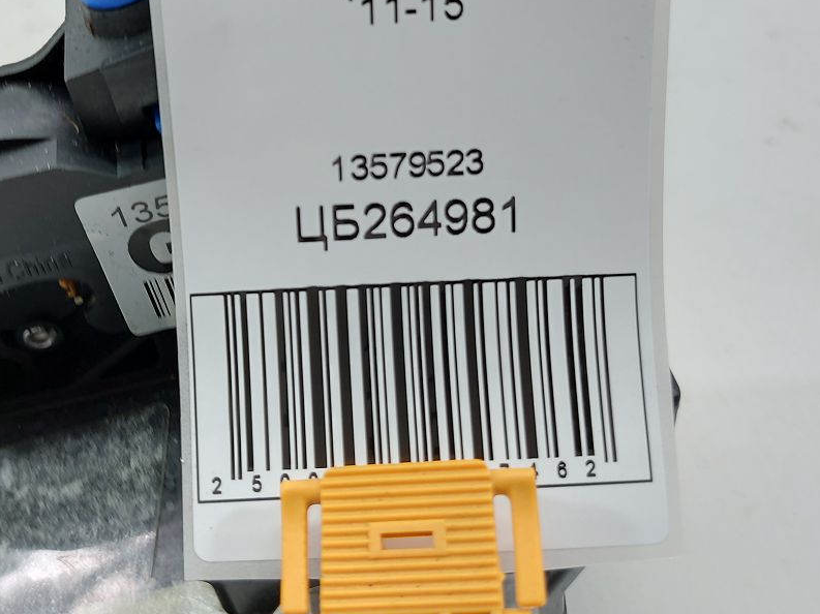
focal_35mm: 42
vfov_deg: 33.9
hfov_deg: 44.5
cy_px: 184
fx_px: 994
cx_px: 319
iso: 80
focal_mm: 5.23
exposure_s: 1/50
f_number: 1.8
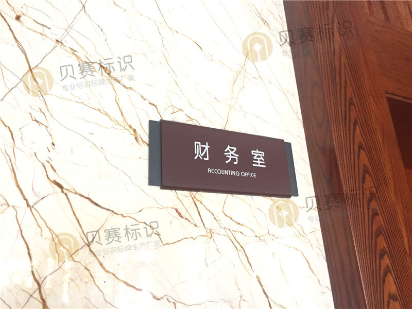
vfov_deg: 48.2
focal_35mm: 29
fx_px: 345
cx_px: 206
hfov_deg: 61.7
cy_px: 154
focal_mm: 4.15
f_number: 2.2
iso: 200
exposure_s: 1/33
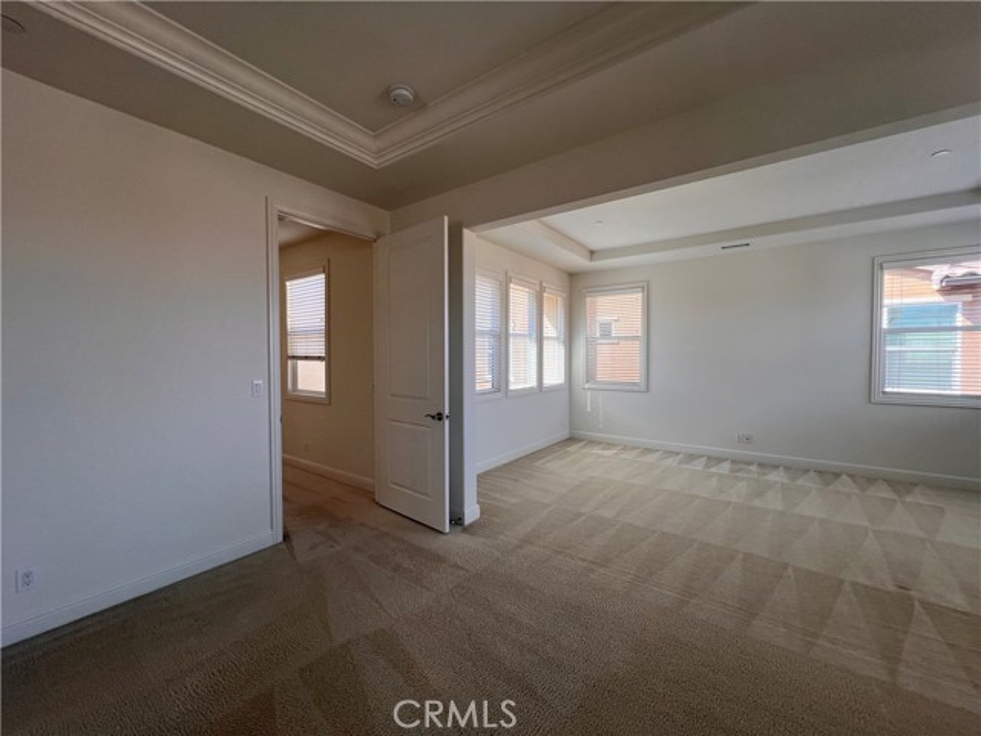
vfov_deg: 89.9
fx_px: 368
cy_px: 368
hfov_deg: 106.2
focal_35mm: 13
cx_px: 490
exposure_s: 1/120
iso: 32
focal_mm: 1.57
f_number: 1.8
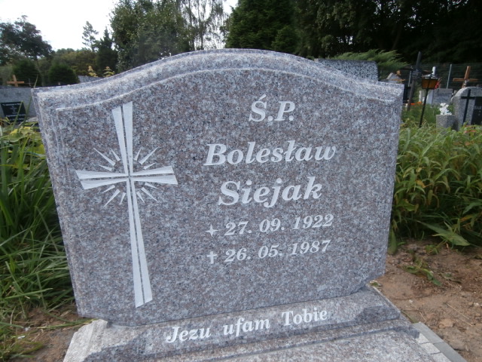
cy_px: 181
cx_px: 241
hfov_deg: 71.6
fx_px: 334
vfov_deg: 56.8
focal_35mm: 24
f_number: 3
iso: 100
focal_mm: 4.2
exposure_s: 1/320
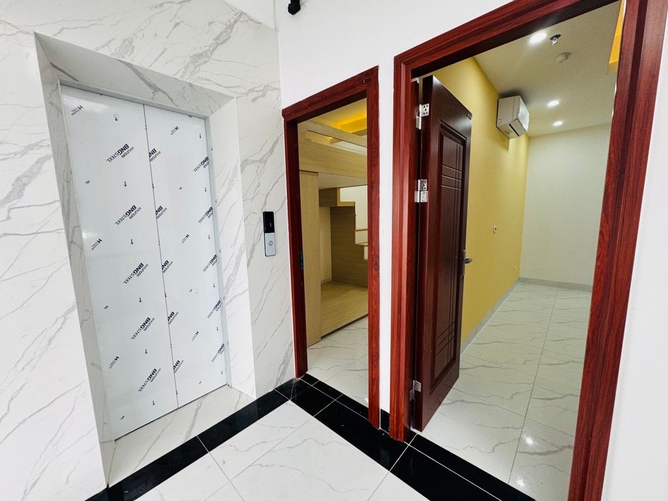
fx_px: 270
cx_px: 334
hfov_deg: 102.1
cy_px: 250
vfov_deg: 85.7
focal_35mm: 14
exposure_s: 1/100
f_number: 2.2
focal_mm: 2.22
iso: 125
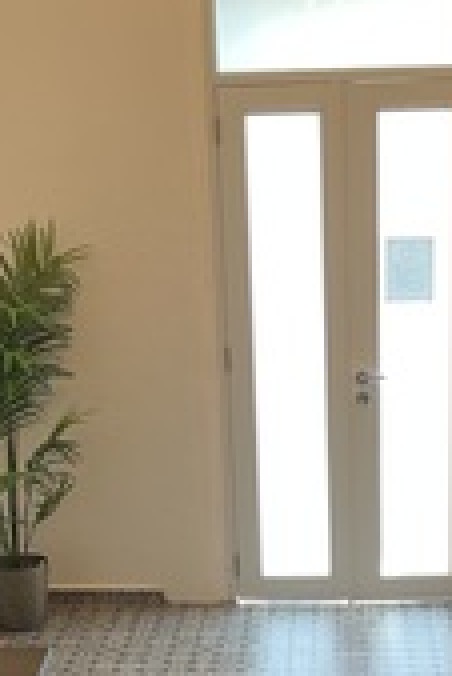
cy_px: 612
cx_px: 294
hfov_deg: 17.7
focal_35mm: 77
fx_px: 1447
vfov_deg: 25.5
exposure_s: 1/120
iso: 100
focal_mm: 5.1
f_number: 1.6
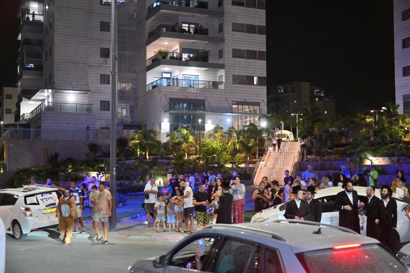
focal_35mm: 48
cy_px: 136
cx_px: 205
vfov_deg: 28.1
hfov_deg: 41.1
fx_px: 547
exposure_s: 1/125
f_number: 4
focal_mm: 48
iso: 3200
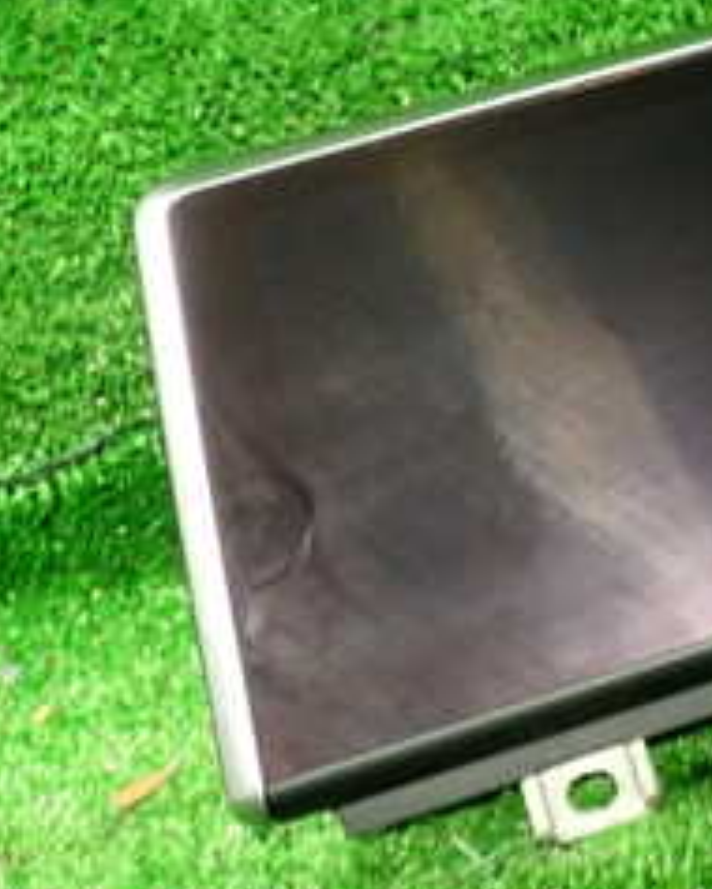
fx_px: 1947
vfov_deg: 25.6
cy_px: 319
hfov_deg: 19.1
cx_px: 929
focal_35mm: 74
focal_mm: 5.4
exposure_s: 1/20
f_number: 2.3
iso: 800
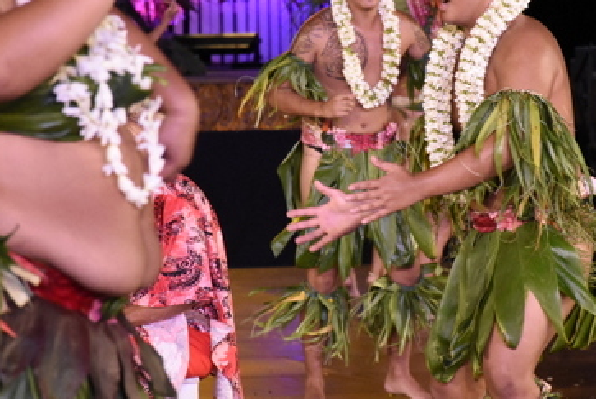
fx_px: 5702
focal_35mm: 344
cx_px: 345
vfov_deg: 4.0
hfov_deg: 6.0
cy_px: 169
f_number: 7.1
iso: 6400
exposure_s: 1/250
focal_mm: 130
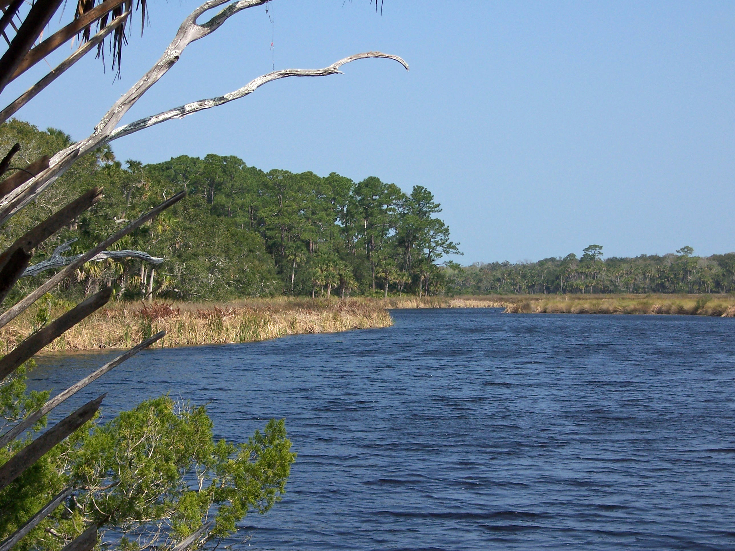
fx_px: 1890
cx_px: 368
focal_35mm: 89
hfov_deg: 22.0
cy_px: 276
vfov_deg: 16.6
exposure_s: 1/500
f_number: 5.6
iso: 80
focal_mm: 14.8
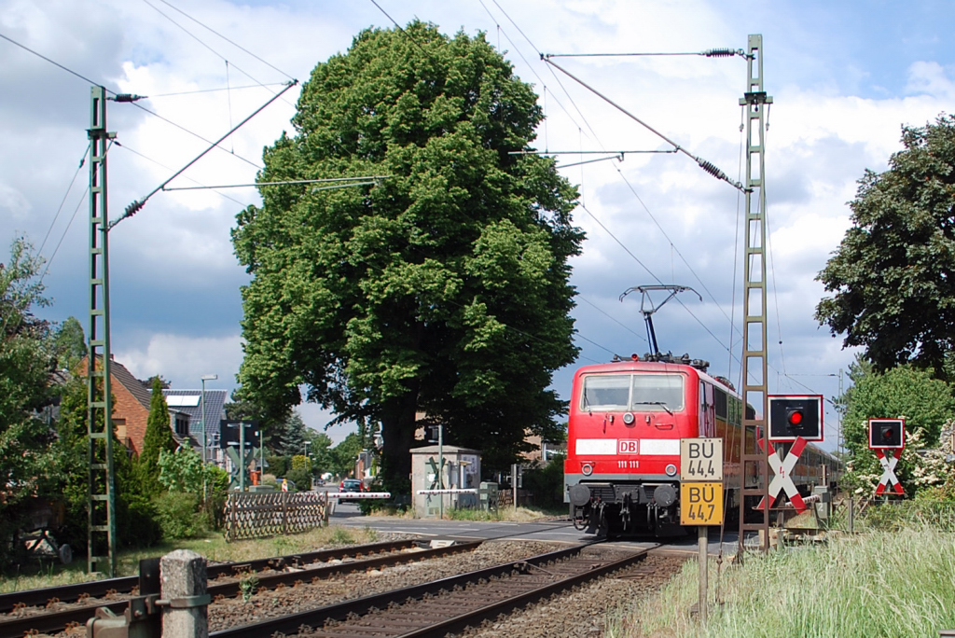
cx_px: 478
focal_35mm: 33
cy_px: 319
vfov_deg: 40.0
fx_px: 876
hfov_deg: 57.2
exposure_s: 1/1250
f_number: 4.5
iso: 200
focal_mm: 22
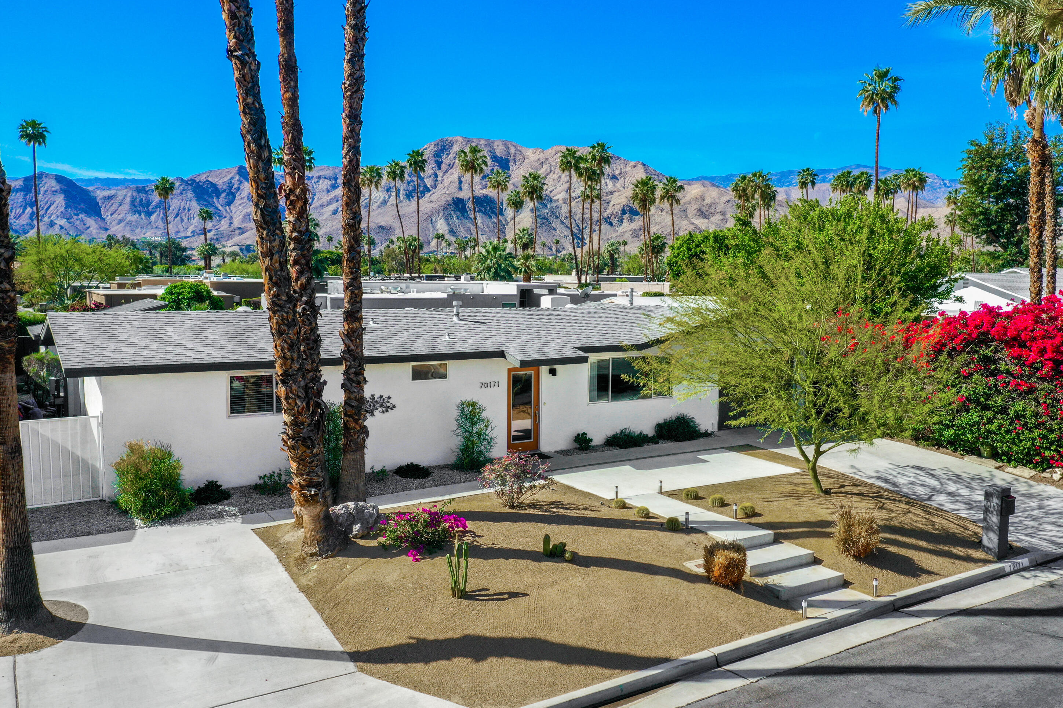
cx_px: 547
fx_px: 856
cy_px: 356
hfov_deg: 63.6
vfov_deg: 45.0
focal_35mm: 29
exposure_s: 1/400
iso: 100
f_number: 5.6
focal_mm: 10.26
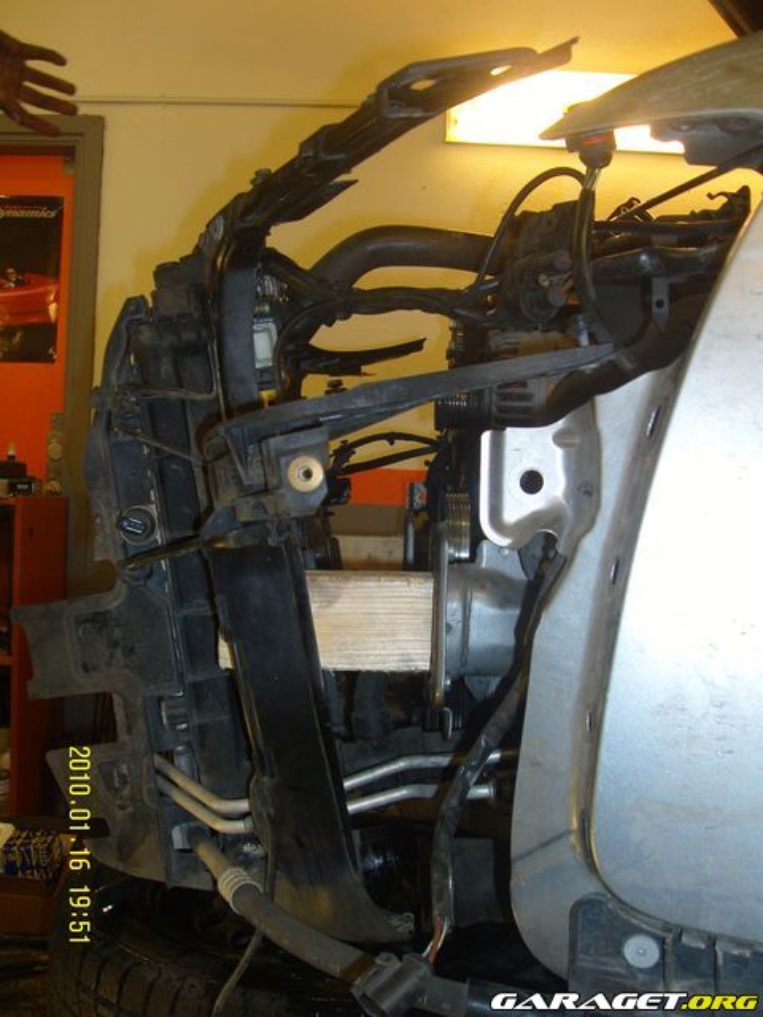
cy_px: 508
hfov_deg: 38.7
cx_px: 382
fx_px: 1087
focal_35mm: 37
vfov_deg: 50.1
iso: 80
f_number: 2.8
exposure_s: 1/40
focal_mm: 6.2
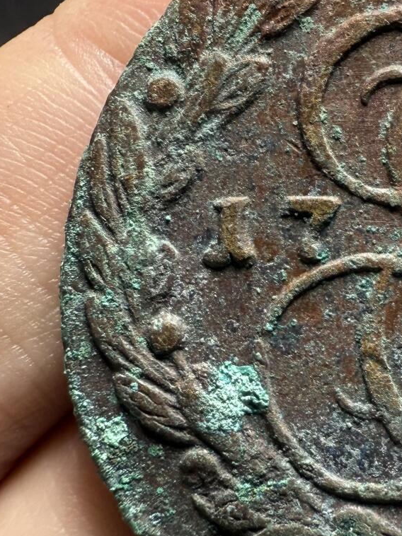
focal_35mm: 57
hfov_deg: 23.8
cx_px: 459
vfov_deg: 33.8
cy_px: 272
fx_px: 883
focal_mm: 2.22
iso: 80
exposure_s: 1/99
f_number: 2.2
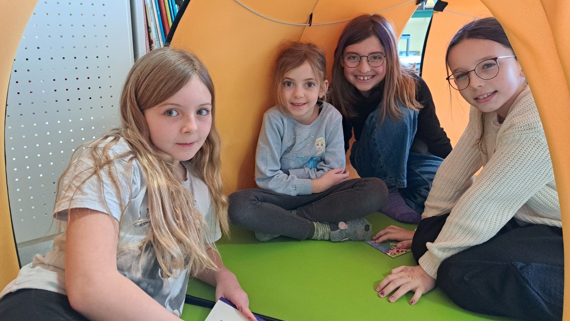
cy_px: 123
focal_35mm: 27
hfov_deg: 69.8
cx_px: 277
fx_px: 408
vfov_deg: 42.6
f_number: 1.8
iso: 400
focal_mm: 5.23
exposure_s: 1/33
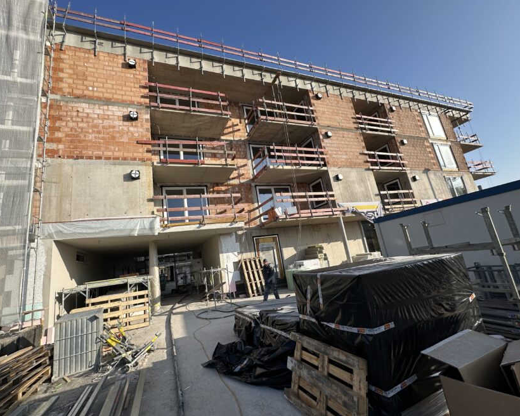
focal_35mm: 15
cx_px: 242
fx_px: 231
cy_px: 209
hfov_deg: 96.6
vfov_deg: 84.0
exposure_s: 1/1618
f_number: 2.2
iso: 40
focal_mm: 2.22
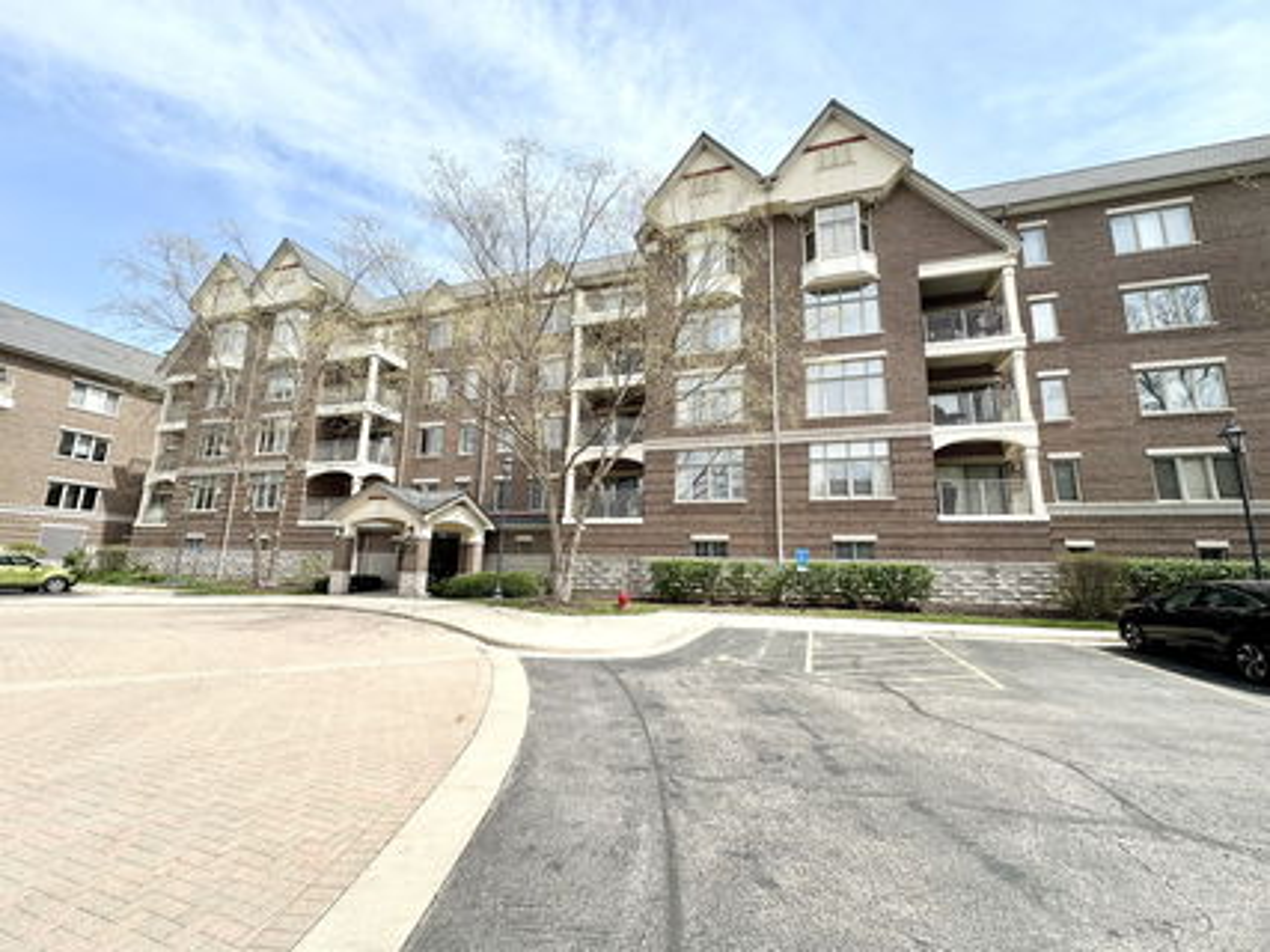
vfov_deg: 85.6
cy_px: 476
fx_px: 513
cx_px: 635
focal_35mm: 14
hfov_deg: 102.1
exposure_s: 1/1233
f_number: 2.2
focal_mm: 2.22
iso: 50
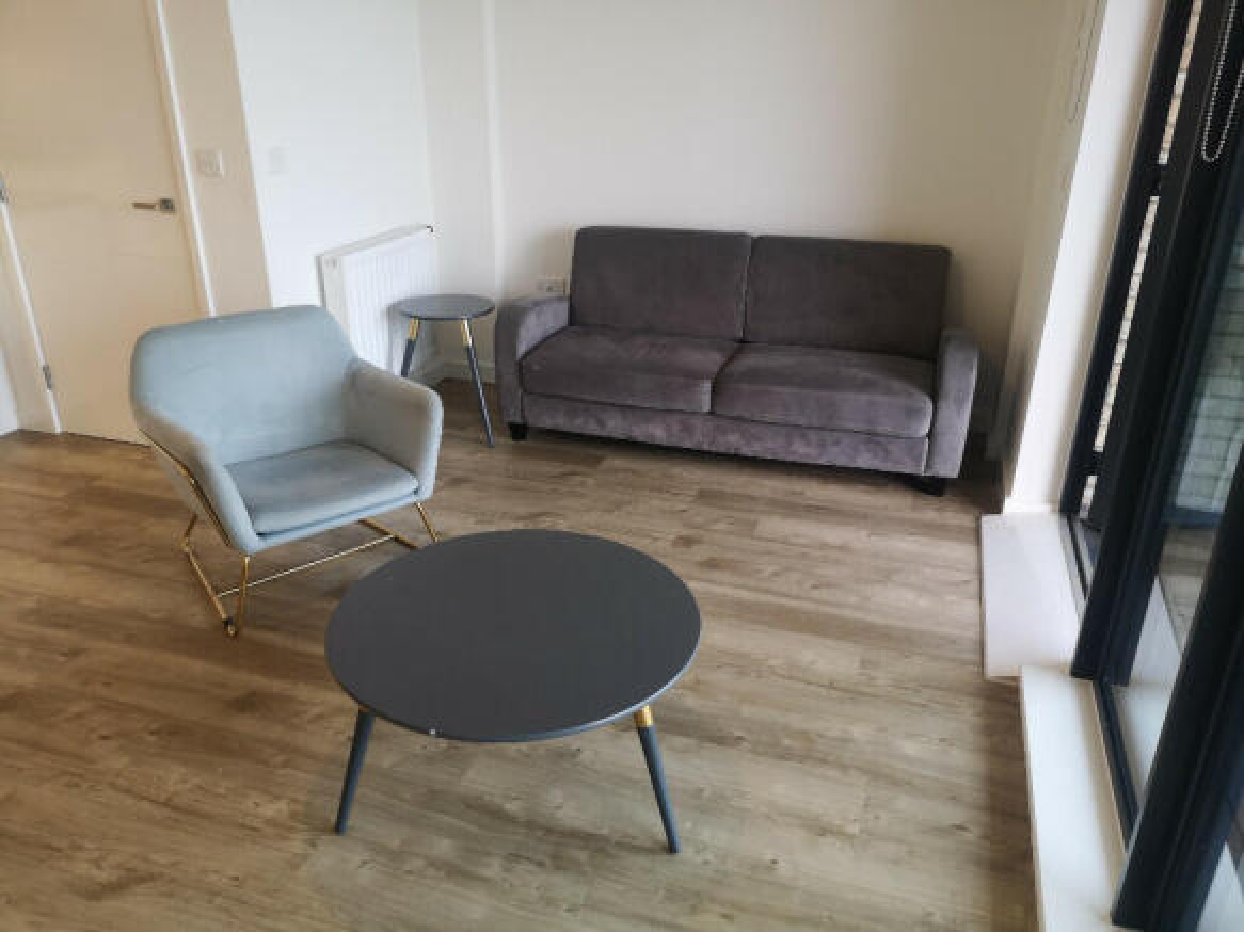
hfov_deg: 65.3
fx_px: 970
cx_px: 622
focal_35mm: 27
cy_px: 466
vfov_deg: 51.3
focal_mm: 5.58
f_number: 1.8
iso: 100
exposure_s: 1/50
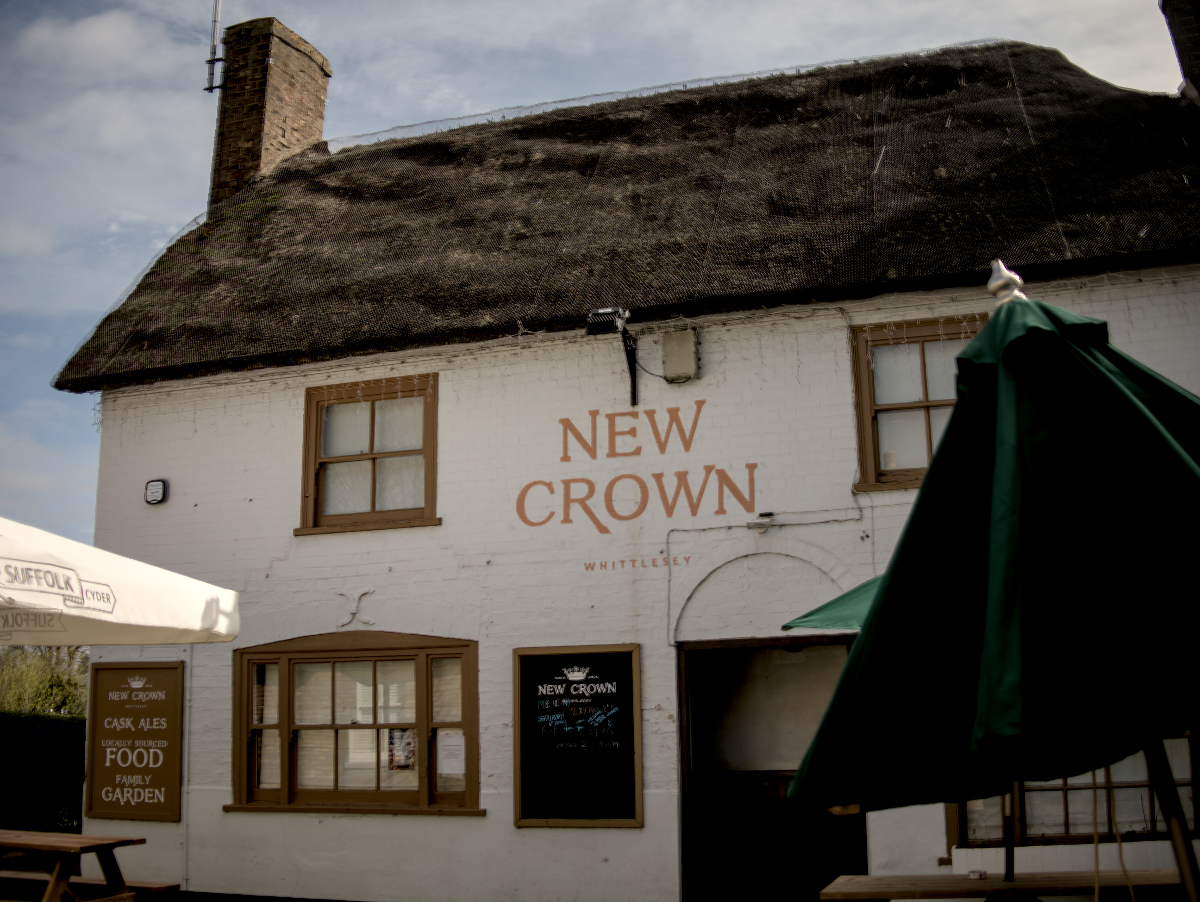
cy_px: 451
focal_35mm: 40
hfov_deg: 46.8
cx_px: 600
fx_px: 1388
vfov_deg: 36.0
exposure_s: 1/8000
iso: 200
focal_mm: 20
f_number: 1.7
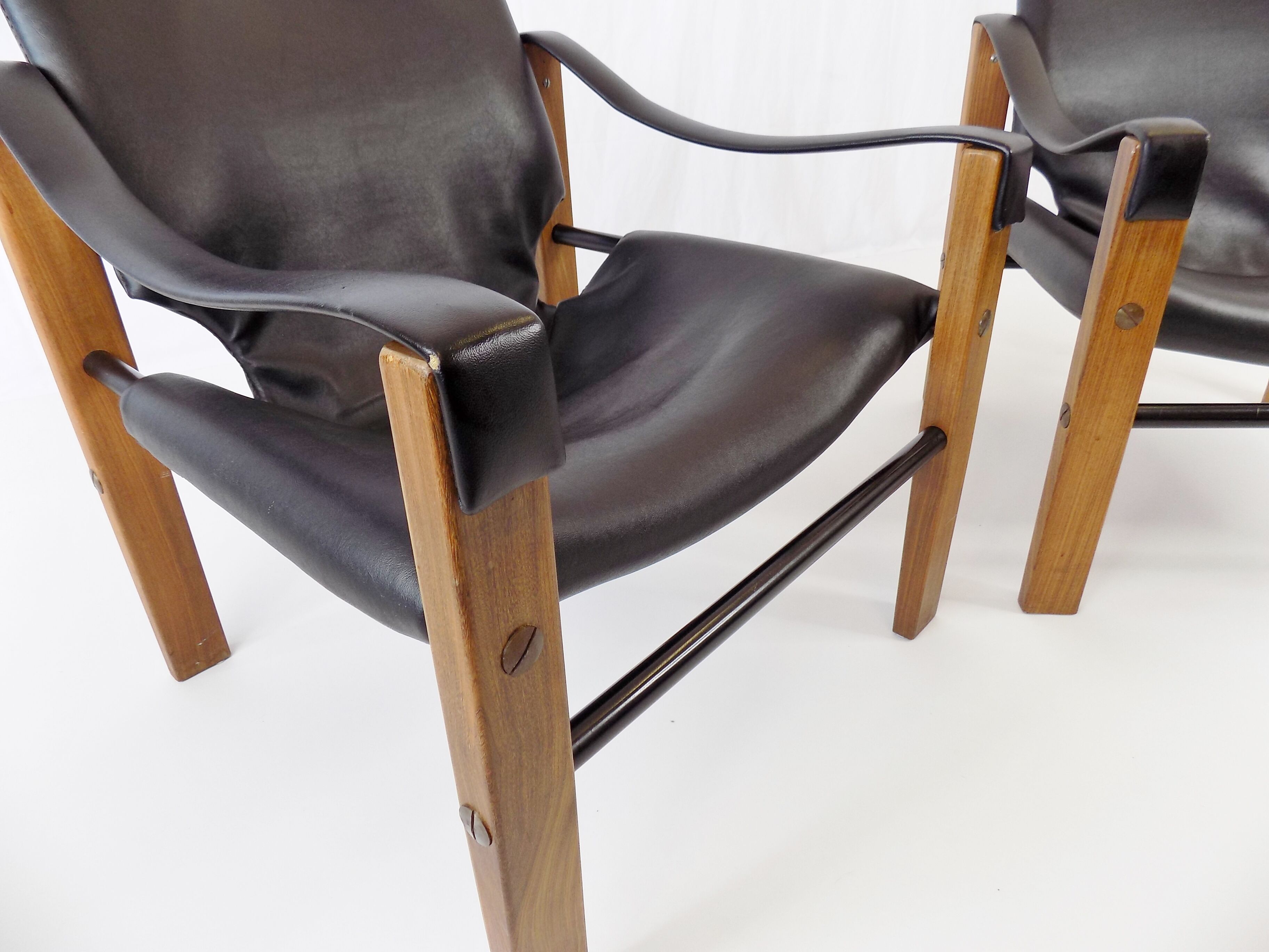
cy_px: 476
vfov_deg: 58.9
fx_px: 843
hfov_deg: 73.9
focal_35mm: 23
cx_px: 634
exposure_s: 1/30
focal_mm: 4
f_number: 3.1
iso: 80
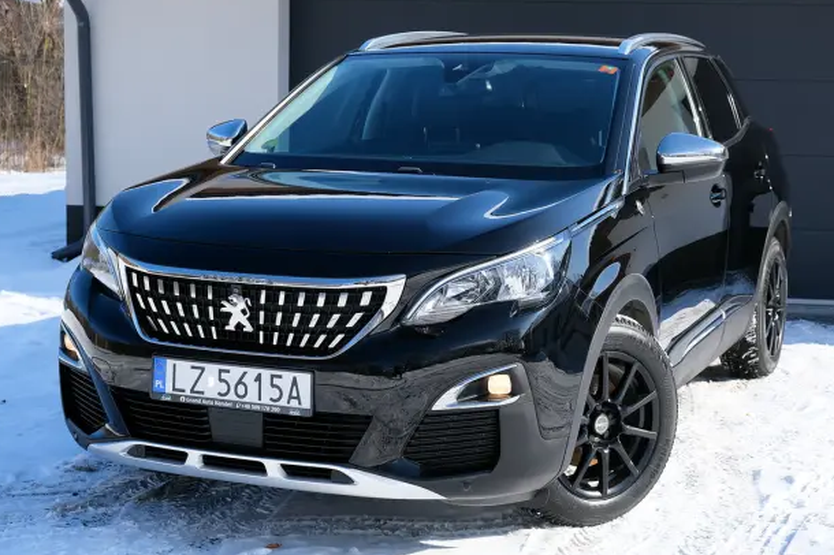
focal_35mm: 64
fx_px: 1482
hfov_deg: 31.4
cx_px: 425
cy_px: 275
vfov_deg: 21.2
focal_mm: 40.7
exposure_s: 1/750
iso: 320
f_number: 5.6
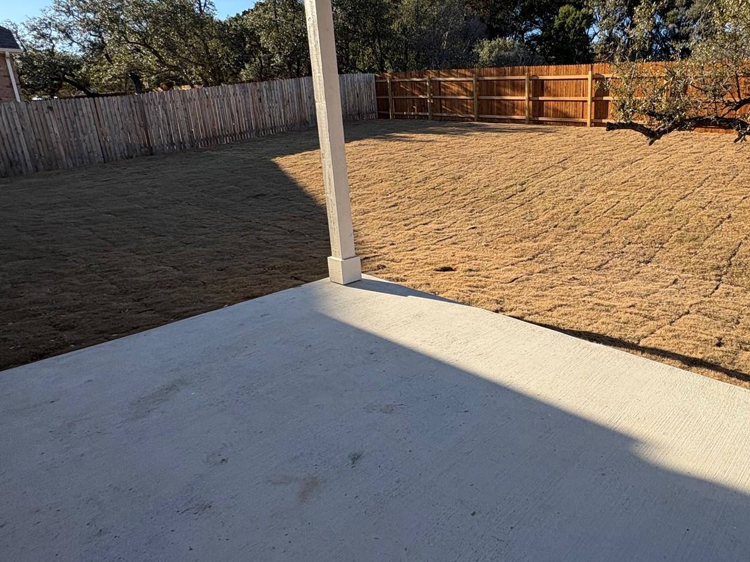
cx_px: 500
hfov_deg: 71.8
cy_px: 254
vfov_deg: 58.8
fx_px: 498
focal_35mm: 23
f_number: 2.2
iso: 50
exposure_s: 1/1126
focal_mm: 2.22
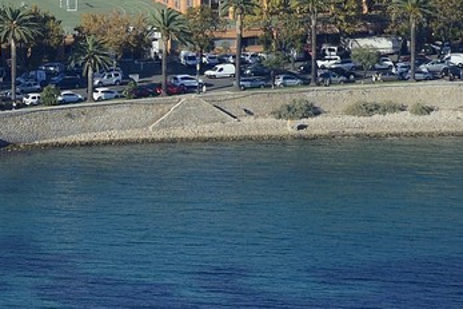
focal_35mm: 922
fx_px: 11852
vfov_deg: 1.5
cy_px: -151
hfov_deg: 2.2
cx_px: -566
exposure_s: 1/1000
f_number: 10
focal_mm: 200
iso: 400
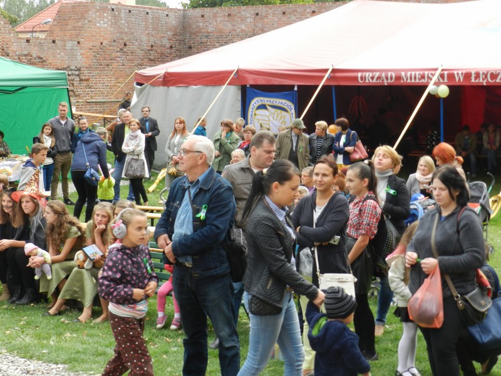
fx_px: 984
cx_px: 250
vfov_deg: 21.6
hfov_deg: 28.6
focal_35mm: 68
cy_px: 188
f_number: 4.7
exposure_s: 1/200
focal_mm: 12.1
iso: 200
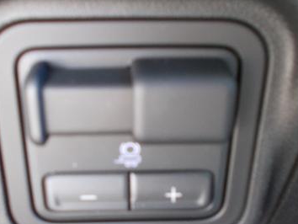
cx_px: 132
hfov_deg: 40.4
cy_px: 141
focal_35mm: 47
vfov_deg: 30.8
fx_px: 405
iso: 200
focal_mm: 4.6
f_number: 3.2
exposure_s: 1/8
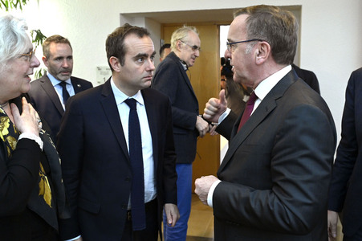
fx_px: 337
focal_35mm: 34
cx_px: 181
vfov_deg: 39.4
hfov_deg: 56.5
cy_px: 120
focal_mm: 33.5
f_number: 5
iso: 6400
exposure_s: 1/200
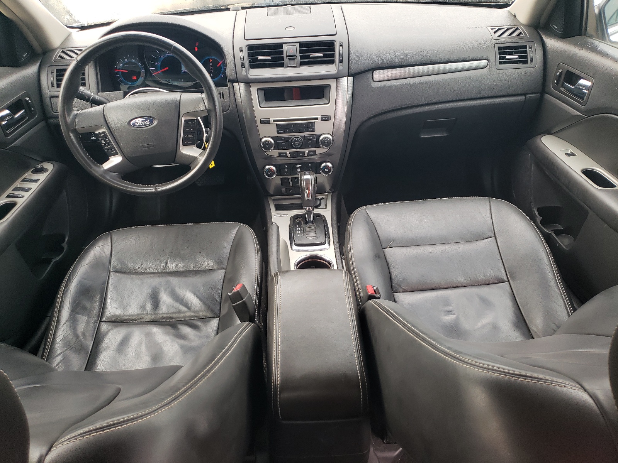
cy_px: 232
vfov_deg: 53.1
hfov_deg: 67.3
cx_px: 309
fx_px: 464
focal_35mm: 26
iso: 69
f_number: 1.5
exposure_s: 1/100
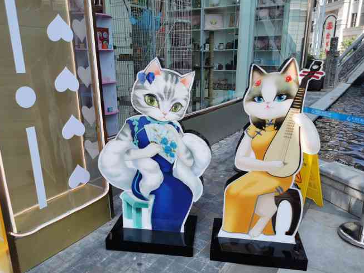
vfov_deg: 48.2
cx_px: 181
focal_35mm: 29
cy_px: 145
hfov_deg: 61.7
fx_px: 305
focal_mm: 5.58
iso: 50
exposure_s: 1/1000
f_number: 1.8
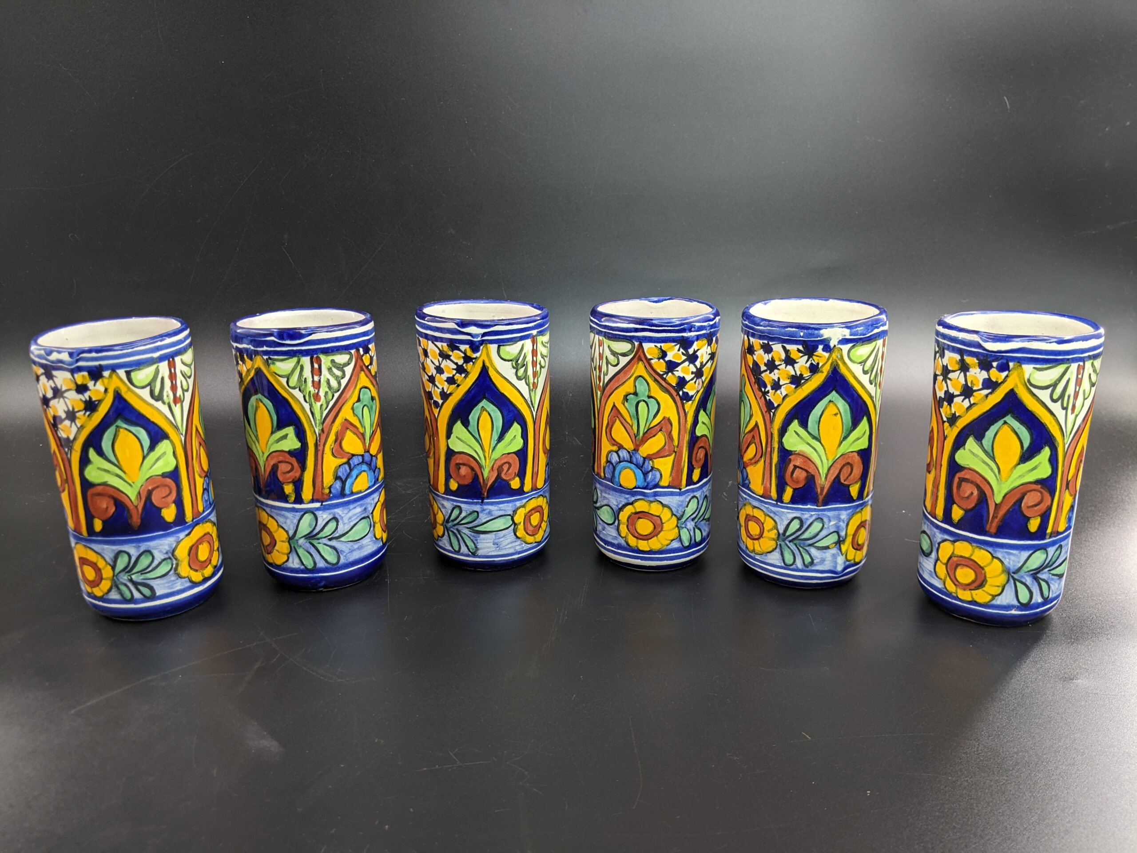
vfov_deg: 51.4
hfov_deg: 65.3
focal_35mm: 27
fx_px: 887
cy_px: 426
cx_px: 568
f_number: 1.8
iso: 49
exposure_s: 1/59.9
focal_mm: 4.44
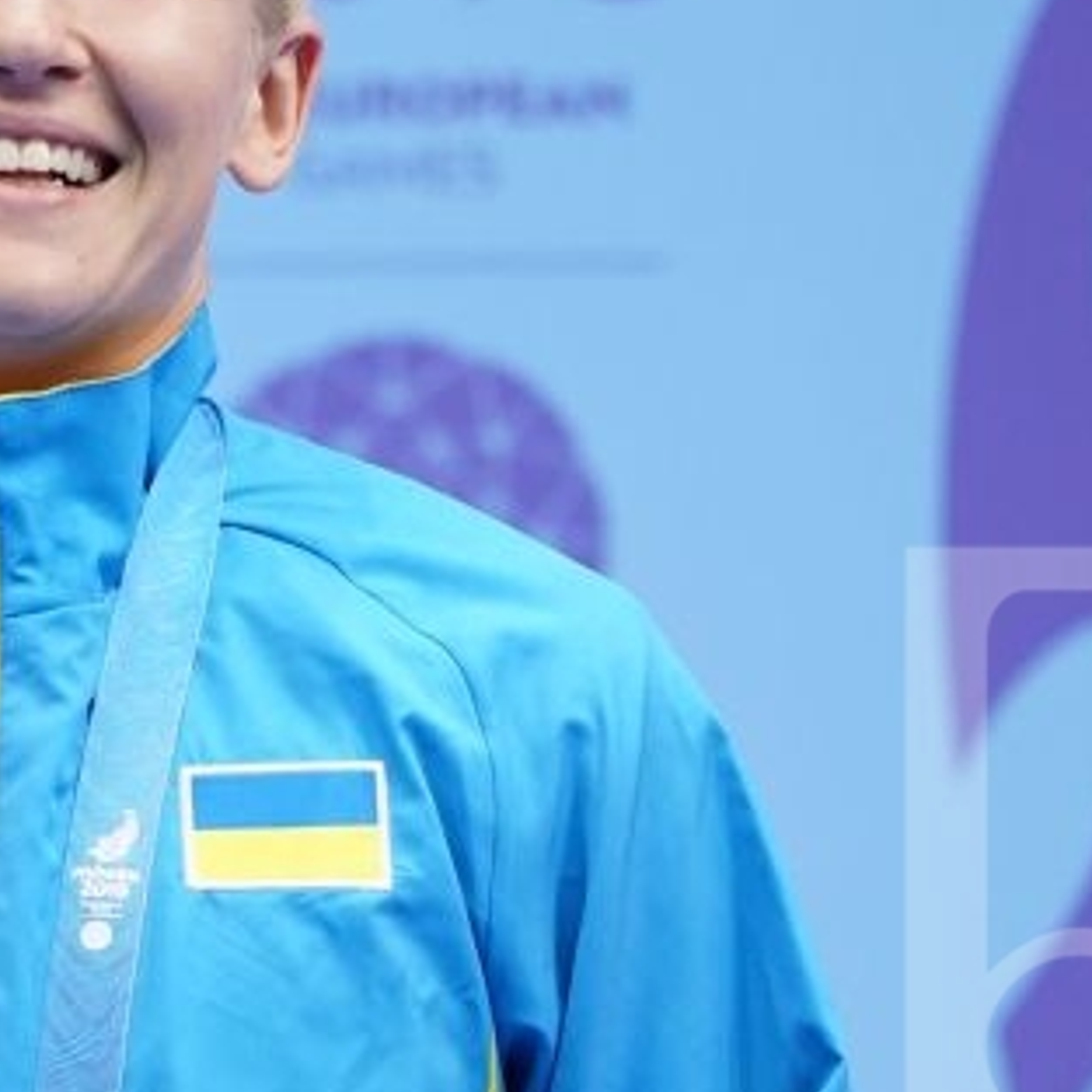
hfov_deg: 0.9
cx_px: 49
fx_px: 69846
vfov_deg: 0.9
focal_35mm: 1957
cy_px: 865
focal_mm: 400
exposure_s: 1/500
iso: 800
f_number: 2.8
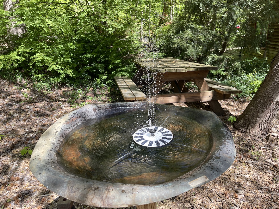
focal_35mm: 26
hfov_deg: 67.3
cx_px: 140
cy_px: 104
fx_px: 210
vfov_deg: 53.1
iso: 32
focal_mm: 5.1
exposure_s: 1/484
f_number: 1.6
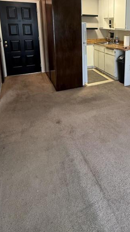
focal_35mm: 27
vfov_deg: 65.6
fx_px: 166
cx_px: 111
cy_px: 58
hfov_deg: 40.4
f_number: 2.2
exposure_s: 1/60
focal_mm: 2.22
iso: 200
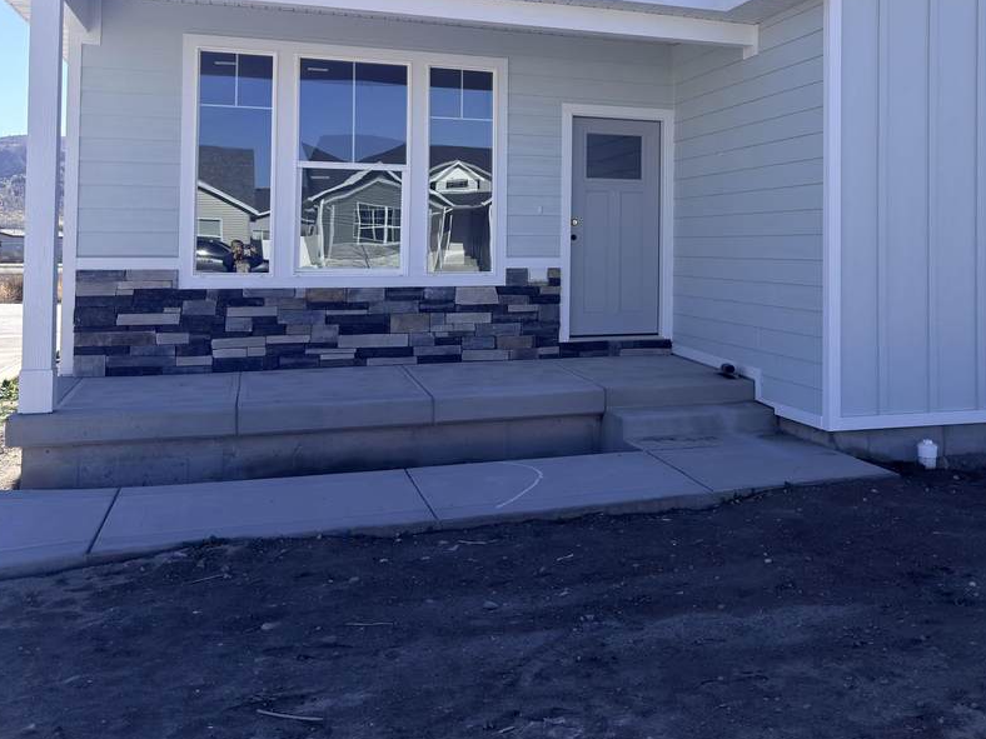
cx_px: 723
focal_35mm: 39
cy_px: 206
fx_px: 1111
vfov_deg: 36.2
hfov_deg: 46.4
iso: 64
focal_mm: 6.76
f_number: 1.78
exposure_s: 1/2717
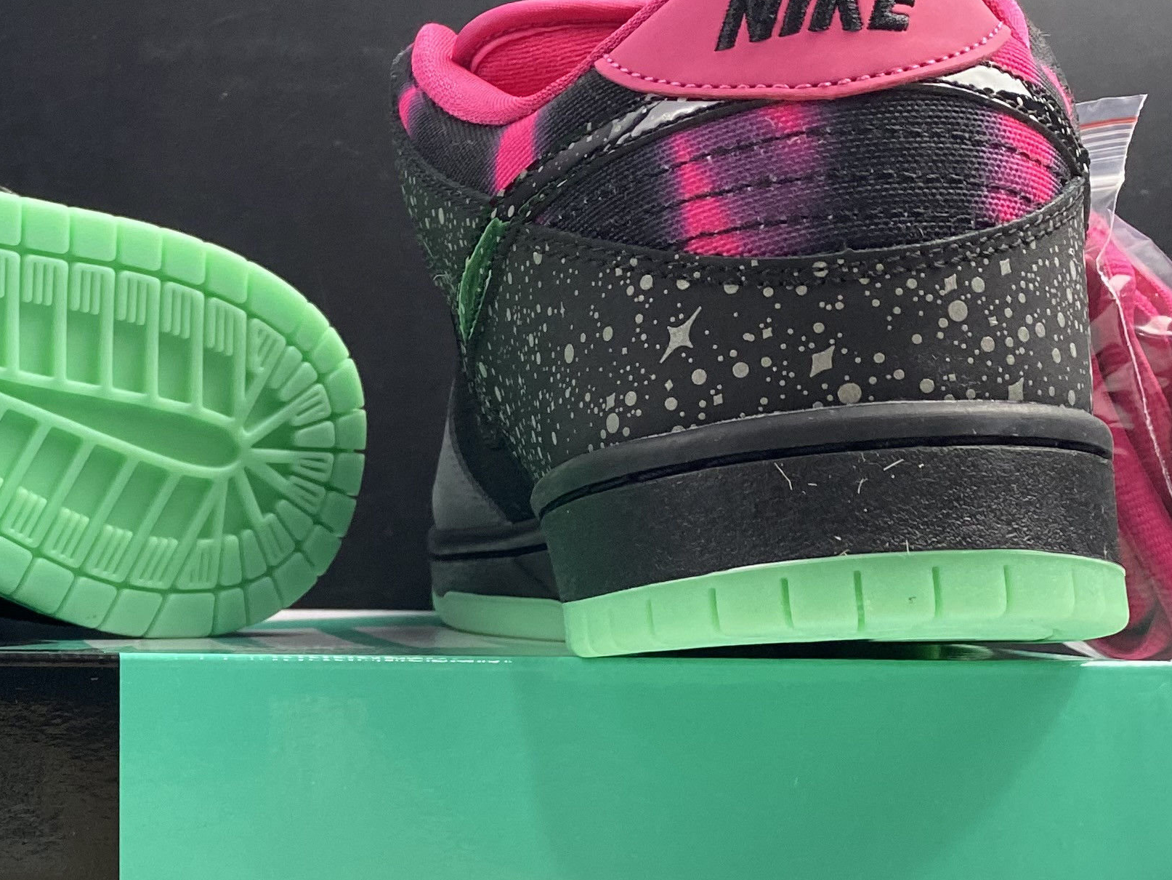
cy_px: 617
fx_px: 2201
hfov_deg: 28.1
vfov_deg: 22.5
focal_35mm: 65
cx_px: 10
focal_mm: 4.25
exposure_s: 1/91
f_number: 1.8
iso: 125
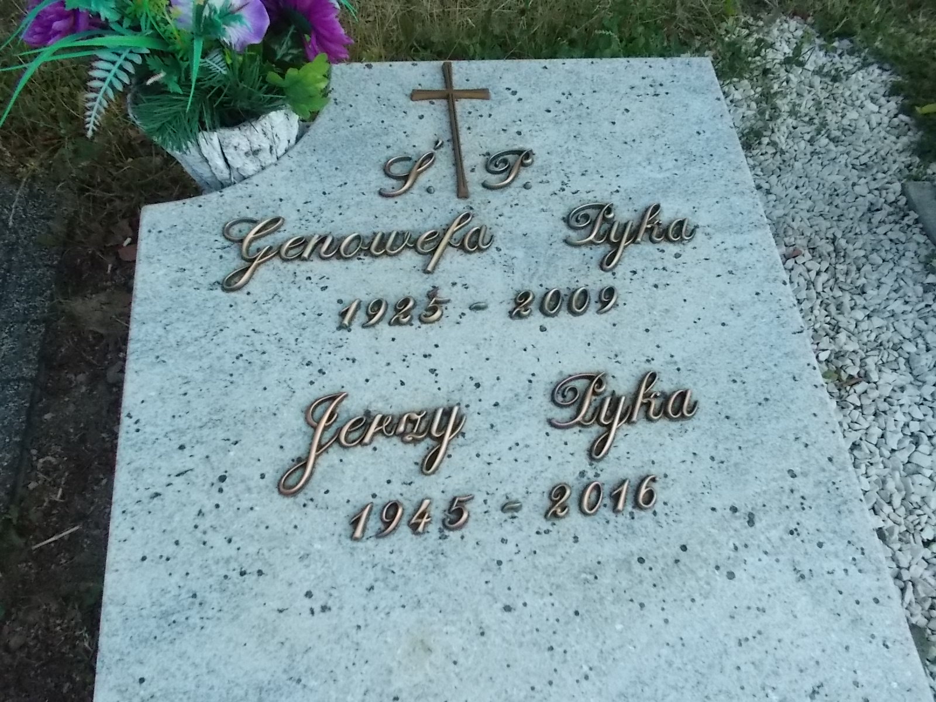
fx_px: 703
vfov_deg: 53.1
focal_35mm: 26
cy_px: 351
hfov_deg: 67.3
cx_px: 468
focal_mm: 4.6
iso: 400
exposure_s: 1/320
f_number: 8
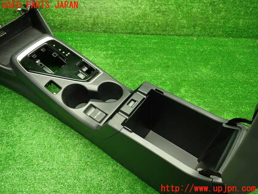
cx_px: 129
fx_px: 224
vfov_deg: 46.8
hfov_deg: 60.0
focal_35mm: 30
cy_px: 97
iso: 400
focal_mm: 5.4
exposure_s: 1/30
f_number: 2.3
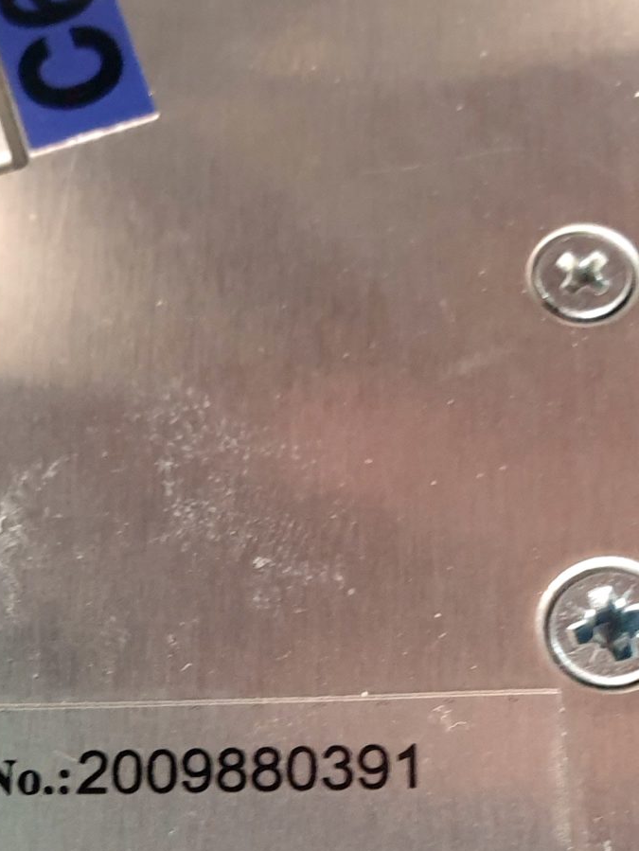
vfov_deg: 24.3
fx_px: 1820
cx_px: 124
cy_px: 969
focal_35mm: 74
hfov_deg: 19.7
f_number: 2.4
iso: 320
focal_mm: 4.3
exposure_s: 1/25
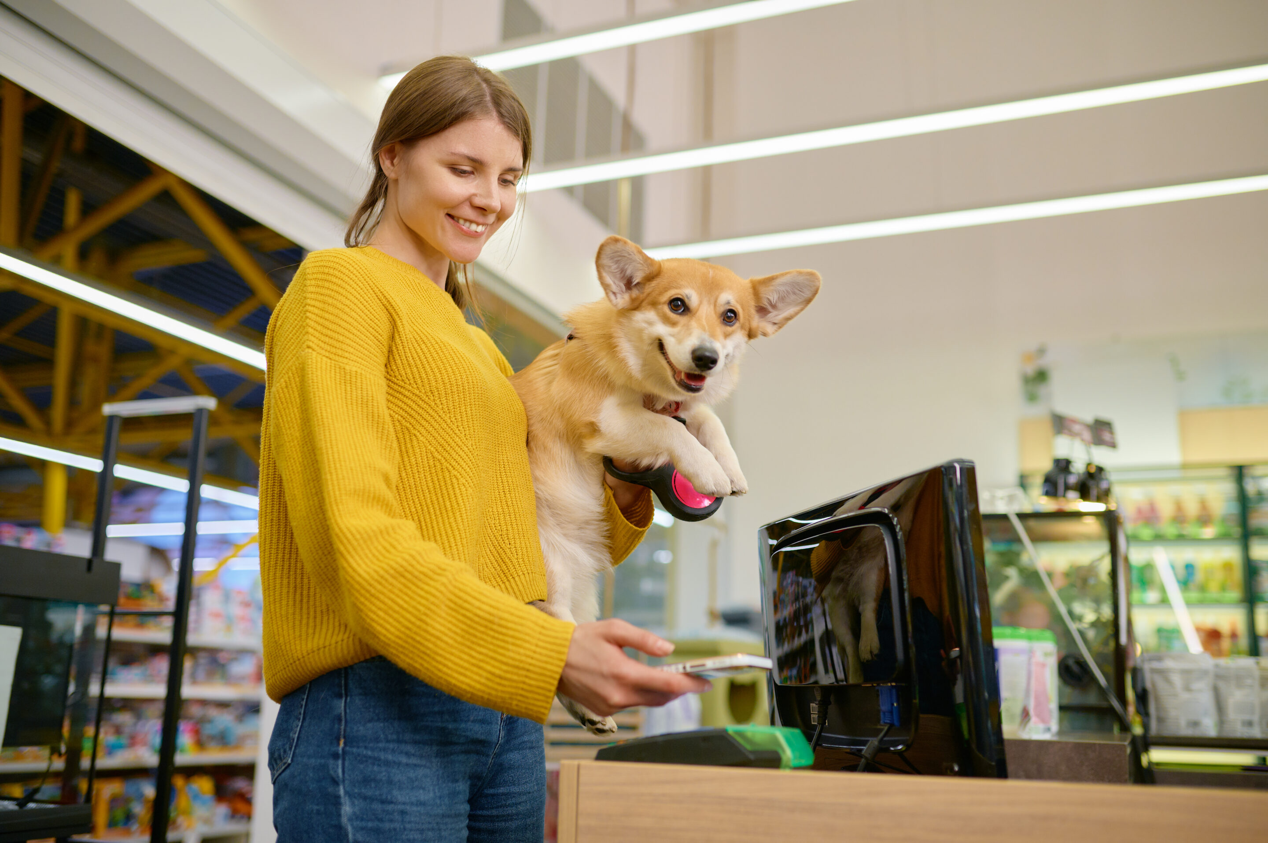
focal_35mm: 35
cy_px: 422
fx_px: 1232
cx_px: 634
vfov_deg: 37.8
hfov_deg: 54.5
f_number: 2
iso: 560
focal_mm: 35
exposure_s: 1/350
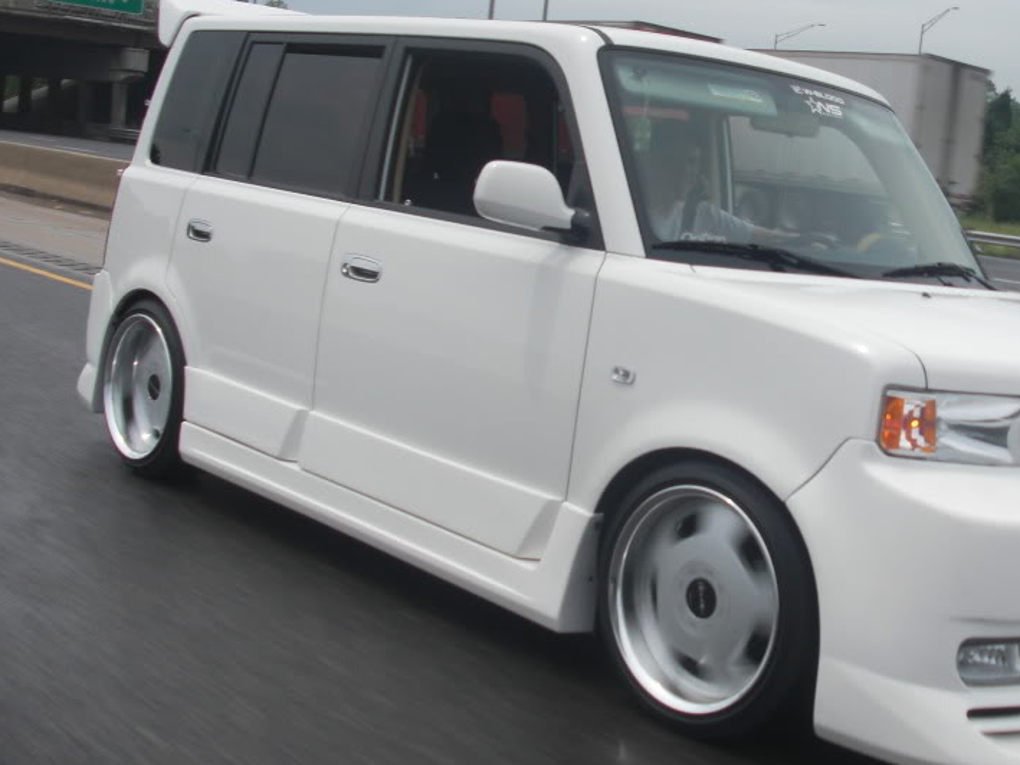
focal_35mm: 52
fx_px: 1532
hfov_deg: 36.2
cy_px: 354
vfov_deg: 28.0
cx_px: 731
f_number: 7.9
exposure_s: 1/200
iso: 50
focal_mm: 6.3
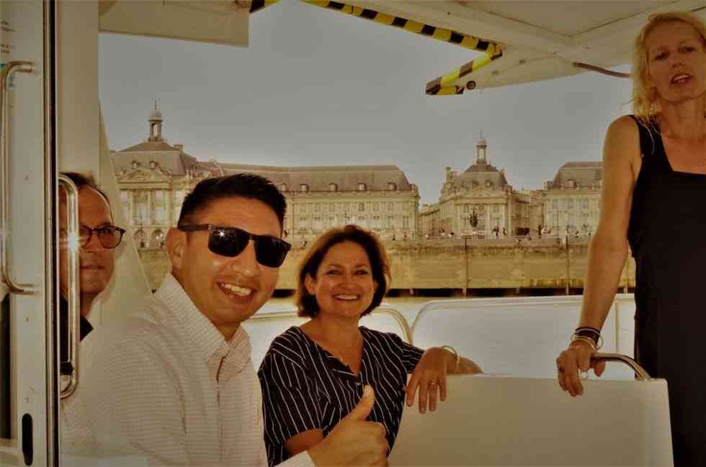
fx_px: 1252
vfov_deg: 21.1
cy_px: 234
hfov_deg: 31.5
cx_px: 353
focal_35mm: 64
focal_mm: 42.5
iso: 3200
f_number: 32
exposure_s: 1/180
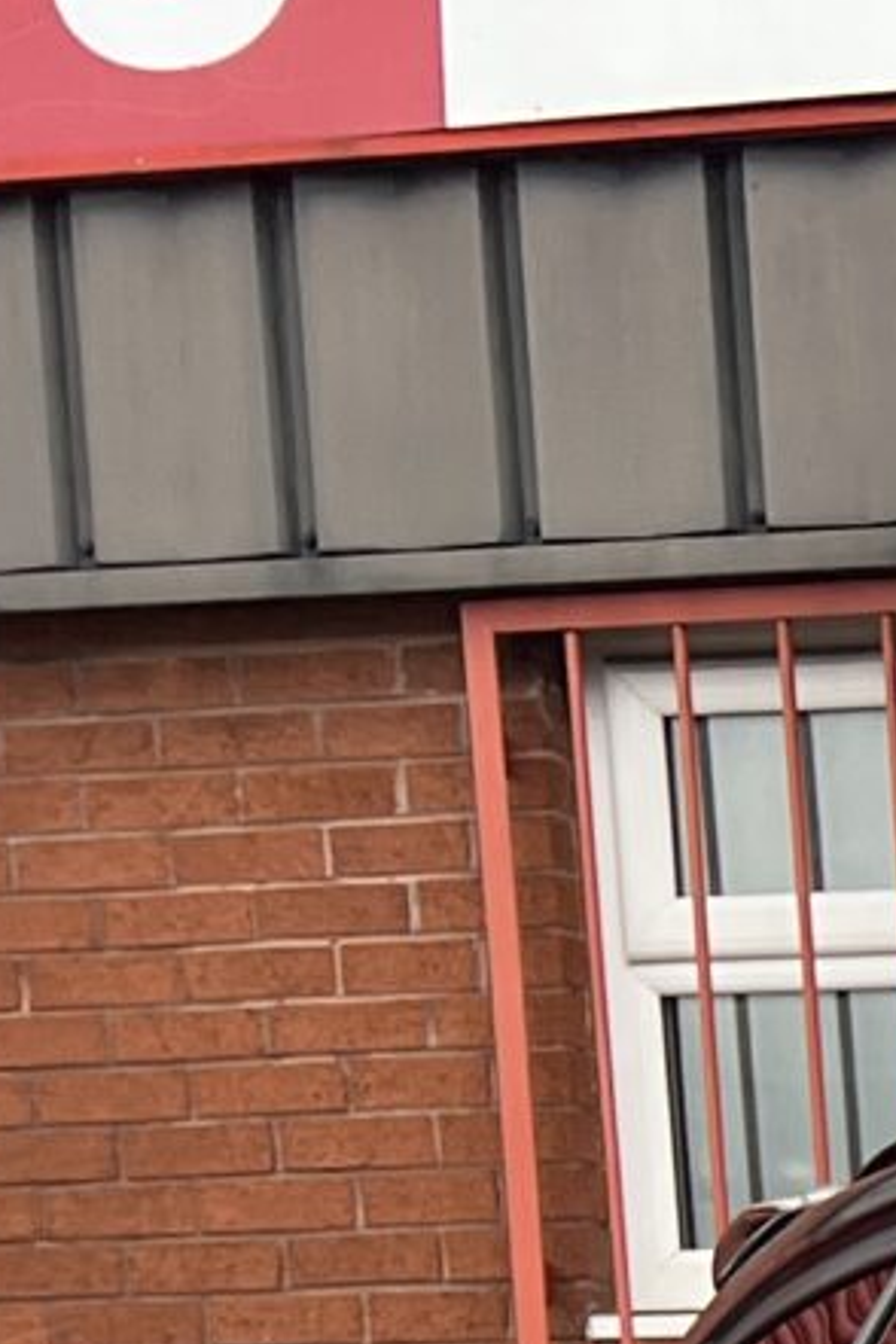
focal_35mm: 157
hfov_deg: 6.8
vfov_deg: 12.0
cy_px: 2462
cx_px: 3566
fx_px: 5861
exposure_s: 1/803
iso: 50
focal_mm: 5.7
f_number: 1.5
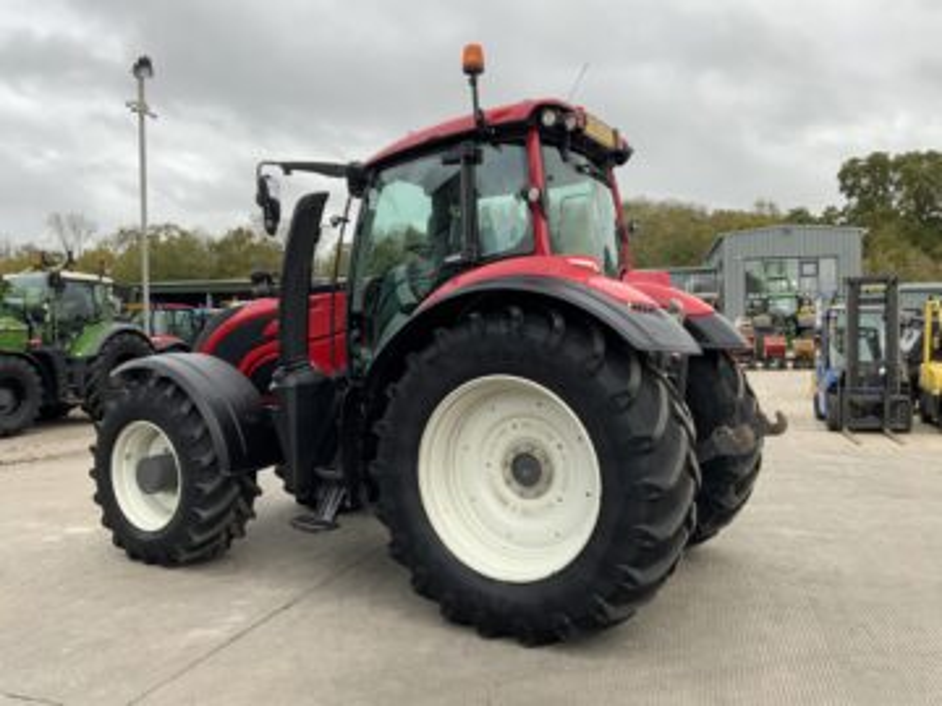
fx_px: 789
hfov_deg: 61.7
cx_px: 471
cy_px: 353
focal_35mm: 29
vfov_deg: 48.2
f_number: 1.8
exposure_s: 1/122
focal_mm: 3
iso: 16
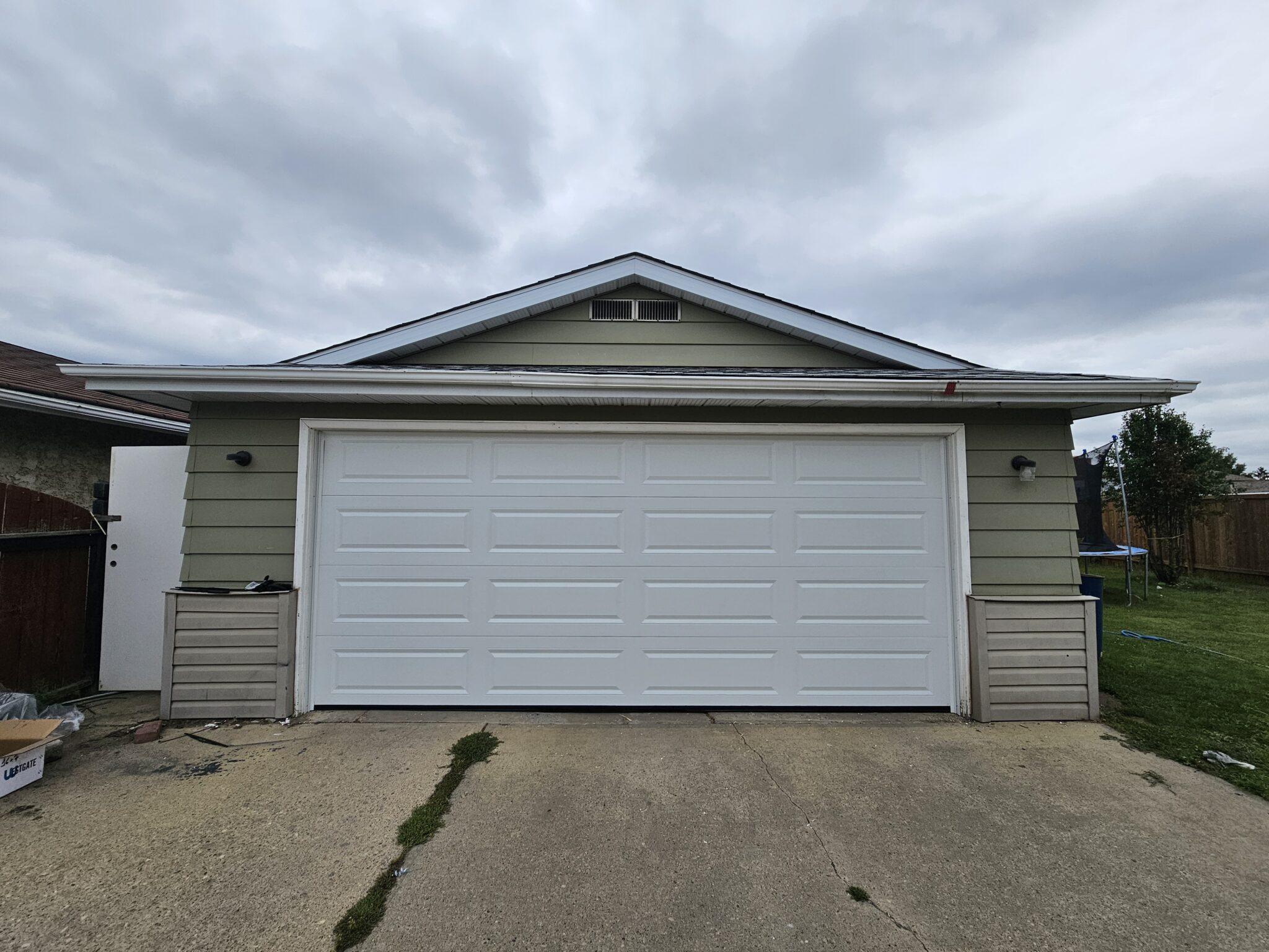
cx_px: 634
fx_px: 477
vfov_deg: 89.9
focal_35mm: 13
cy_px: 476
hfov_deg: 106.2
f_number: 2.2
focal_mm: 2.2
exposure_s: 1/1325
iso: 50
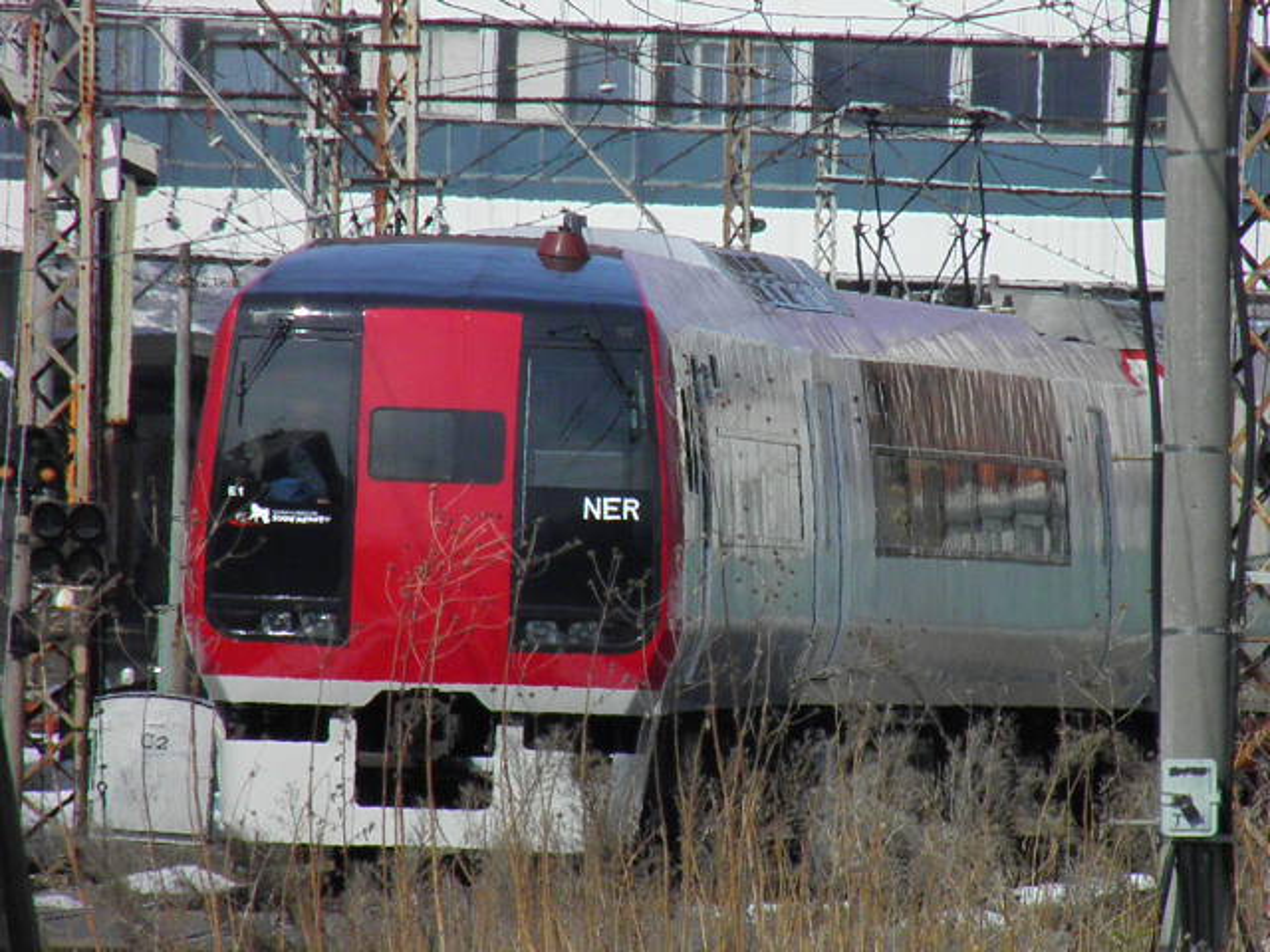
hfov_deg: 2.4
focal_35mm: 840
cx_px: 635
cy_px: 476
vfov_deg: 1.8
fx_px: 30818
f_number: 8
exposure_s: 1/2000
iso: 500
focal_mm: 147
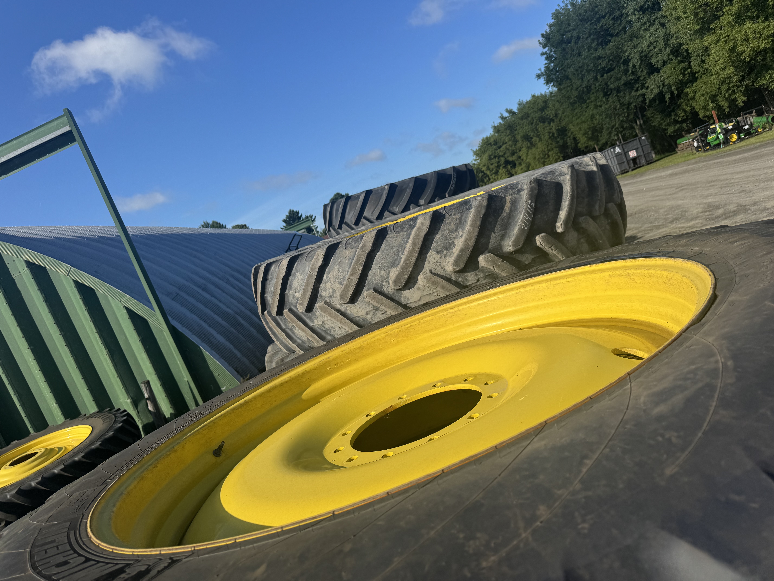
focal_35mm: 24
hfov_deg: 71.6
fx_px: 537
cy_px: 290
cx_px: 387
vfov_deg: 56.8
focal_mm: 6.76
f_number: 1.78
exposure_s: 1/5348
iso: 80
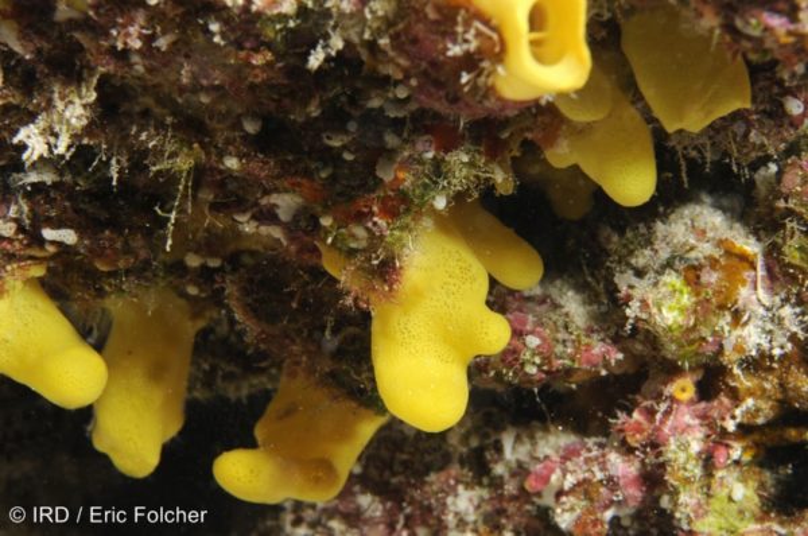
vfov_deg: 15.1
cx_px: 404
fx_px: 2017
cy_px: 268
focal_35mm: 90
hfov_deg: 22.7
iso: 500
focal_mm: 60
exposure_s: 1/80
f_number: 20
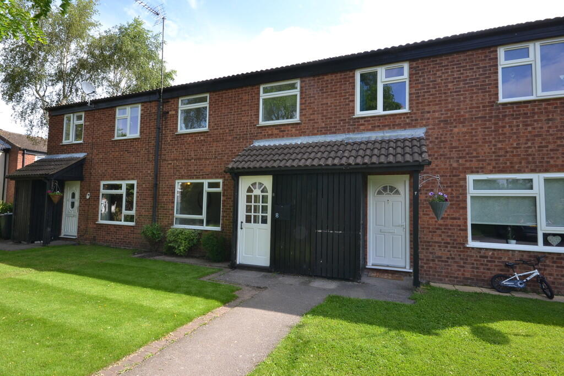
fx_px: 282
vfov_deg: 67.4
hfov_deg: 90.0
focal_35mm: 18
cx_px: 282
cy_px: 188
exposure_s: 1/40
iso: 200
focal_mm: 12
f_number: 14
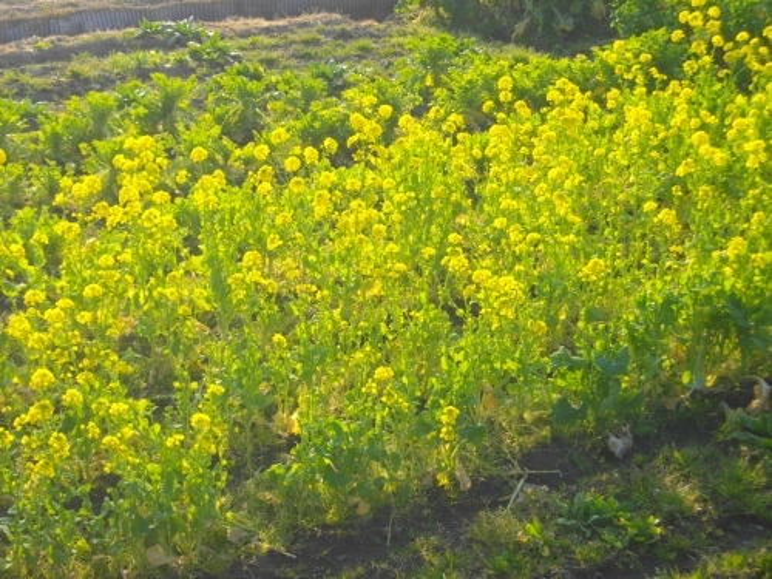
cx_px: 386
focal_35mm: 77
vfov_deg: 19.1
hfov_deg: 25.3
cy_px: 290
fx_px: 1717
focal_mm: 13.7
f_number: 4.6
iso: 100
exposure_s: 1/250
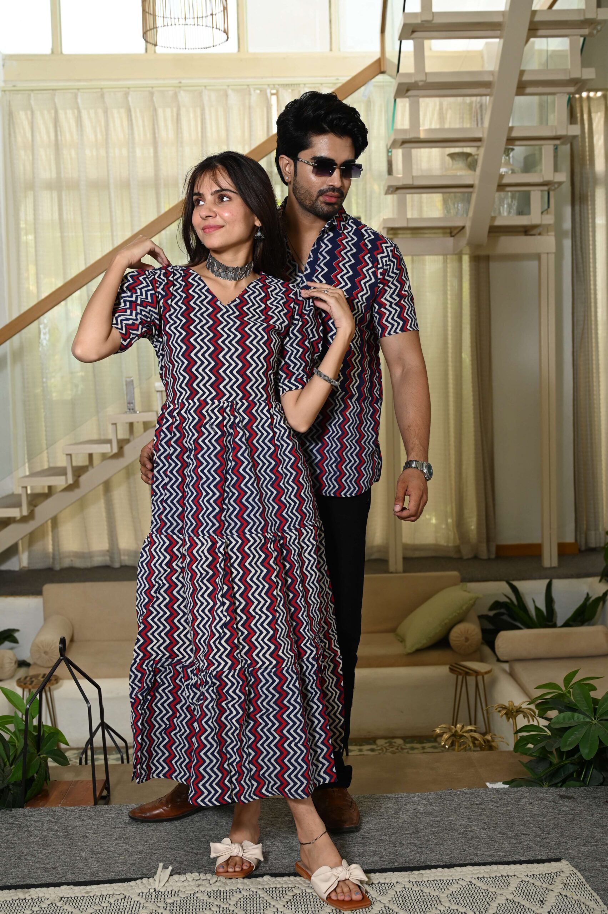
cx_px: 304
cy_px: 457
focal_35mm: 41
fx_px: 1040
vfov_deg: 47.4
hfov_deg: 32.6
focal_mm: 41
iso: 320
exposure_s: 1/160
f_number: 5
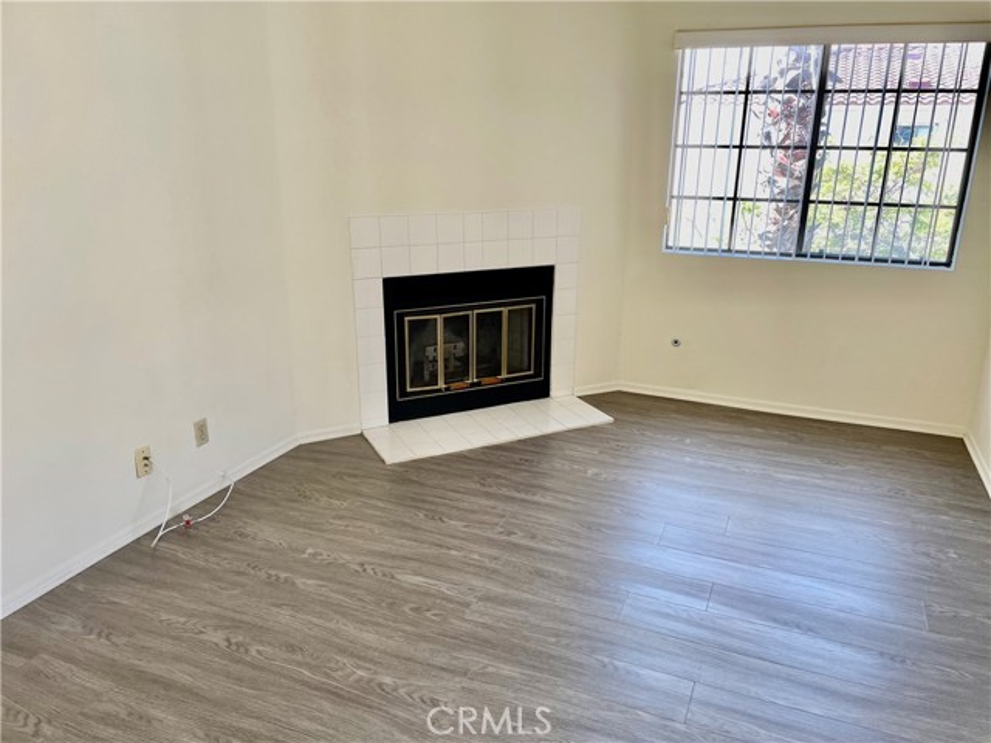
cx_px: 496
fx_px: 744
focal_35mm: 26
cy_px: 372
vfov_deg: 53.1
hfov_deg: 67.3
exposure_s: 1/120
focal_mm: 4.2
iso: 80
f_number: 1.6
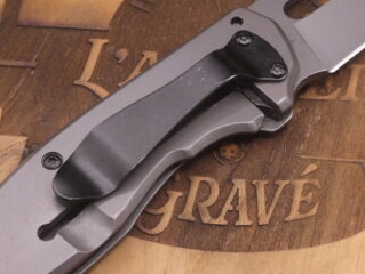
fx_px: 1309
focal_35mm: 124
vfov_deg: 12.0
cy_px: 106
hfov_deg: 15.9
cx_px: 214
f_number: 4.2
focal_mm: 11.9
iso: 400
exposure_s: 1/80
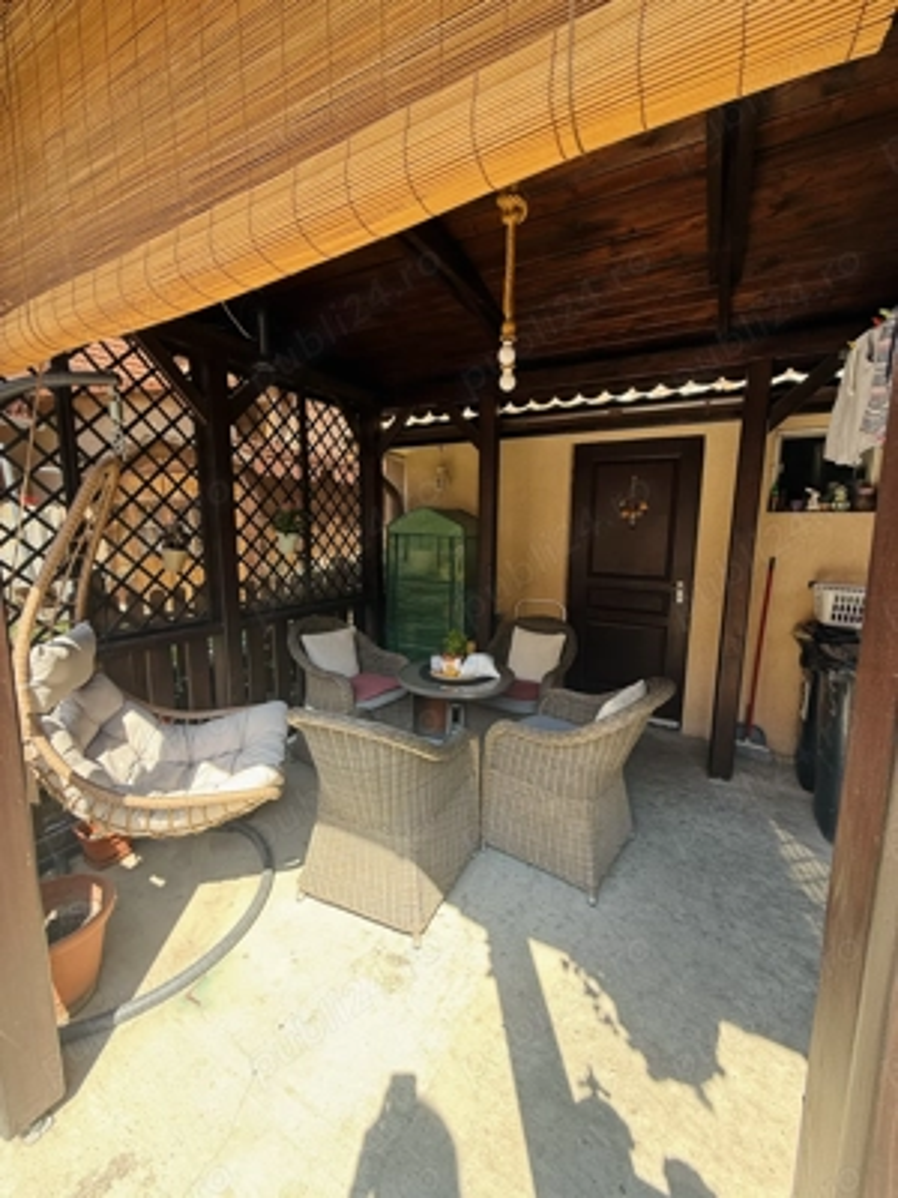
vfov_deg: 102.1
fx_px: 484
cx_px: 449
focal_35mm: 14
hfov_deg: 85.7
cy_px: 599
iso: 64
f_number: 2.2
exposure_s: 1/119
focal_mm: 2.22
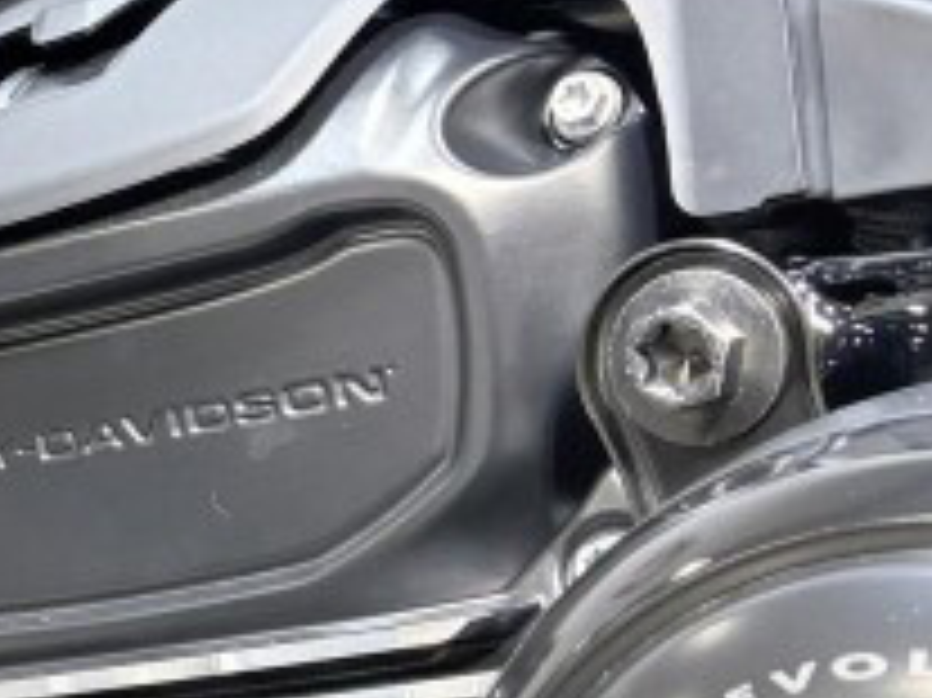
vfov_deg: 11.0
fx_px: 3606
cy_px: 599
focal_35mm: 134
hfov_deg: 13.1
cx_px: -822
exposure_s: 1/60
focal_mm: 5.96
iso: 64
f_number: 1.6
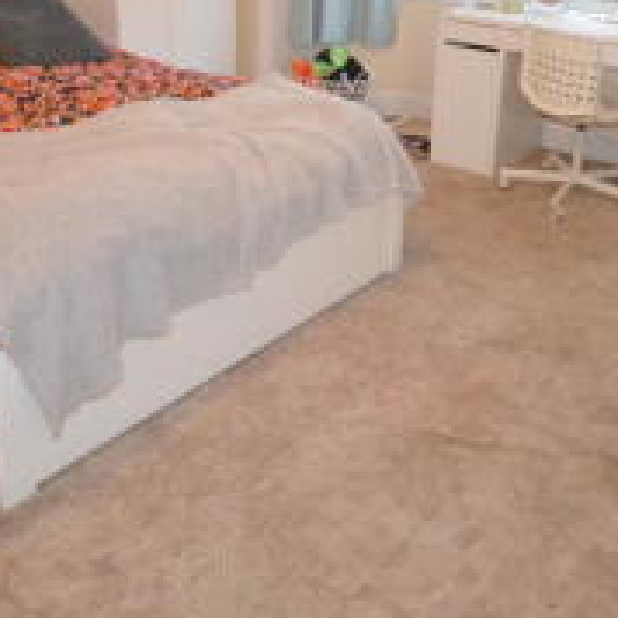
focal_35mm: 41
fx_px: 828
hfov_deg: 40.9
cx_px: 340
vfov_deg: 39.8
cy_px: 154
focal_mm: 12
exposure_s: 1/60
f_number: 4.5
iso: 2800
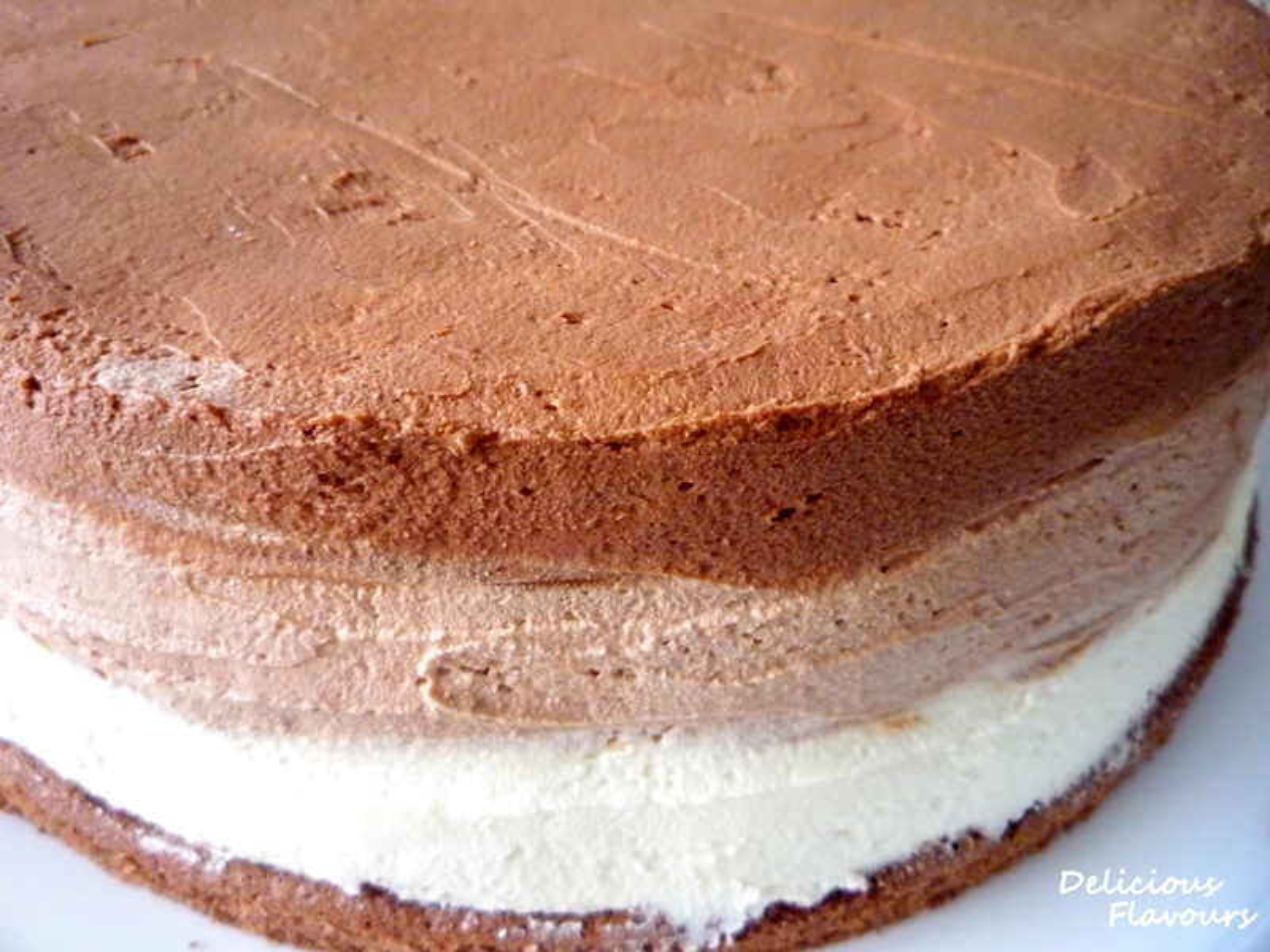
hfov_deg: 60.0
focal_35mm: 30
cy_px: 476
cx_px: 635
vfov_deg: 46.8
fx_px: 1101
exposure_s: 1/30
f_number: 3.3
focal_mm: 5.2
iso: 320
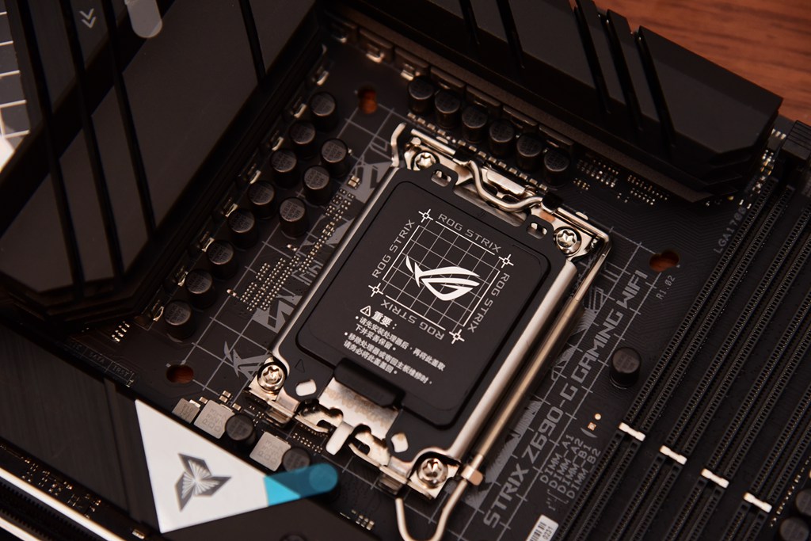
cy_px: 270
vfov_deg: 11.4
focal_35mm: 120
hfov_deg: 17.1
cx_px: 406
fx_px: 2704
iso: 1600
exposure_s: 1/60
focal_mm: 120
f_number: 5.6
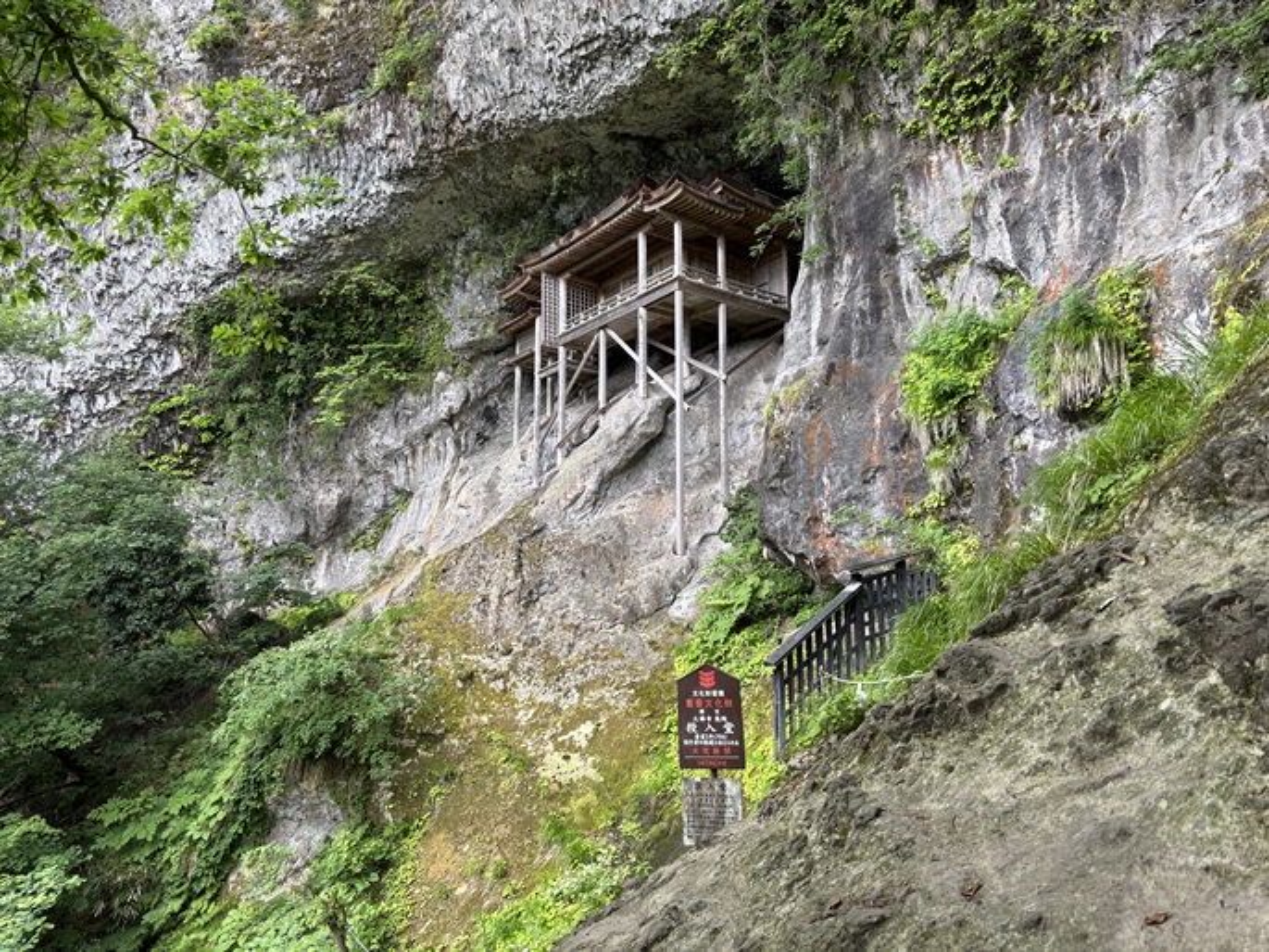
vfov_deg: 53.1
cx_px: 634
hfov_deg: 67.3
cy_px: 476
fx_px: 953
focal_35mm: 26
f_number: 1.6
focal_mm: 5.96
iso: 40
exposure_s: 1/180
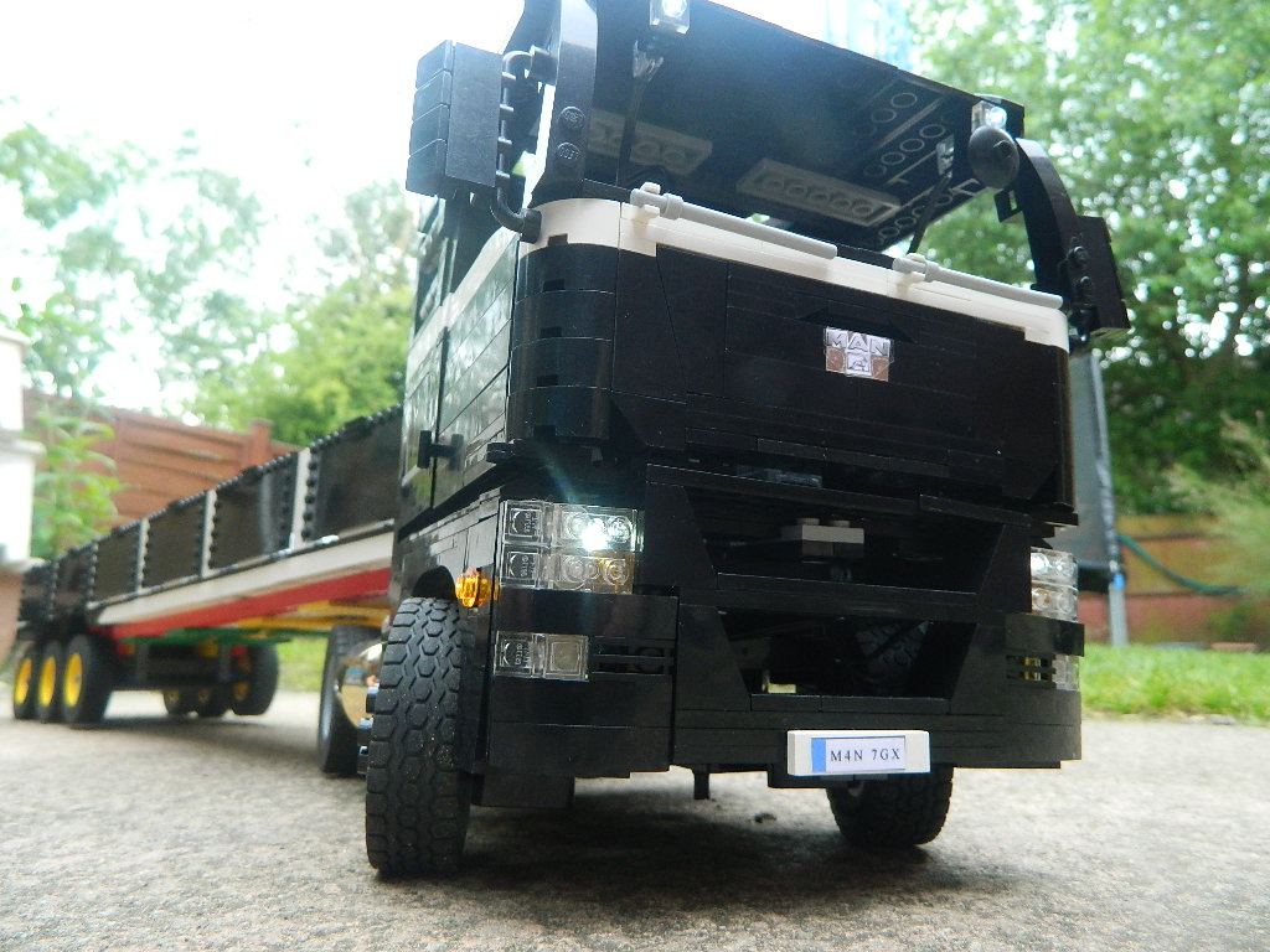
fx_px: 917
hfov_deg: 69.4
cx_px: 635
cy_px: 476
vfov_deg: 54.9
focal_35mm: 25
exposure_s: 1/30
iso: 200
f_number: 3.1
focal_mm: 4.5
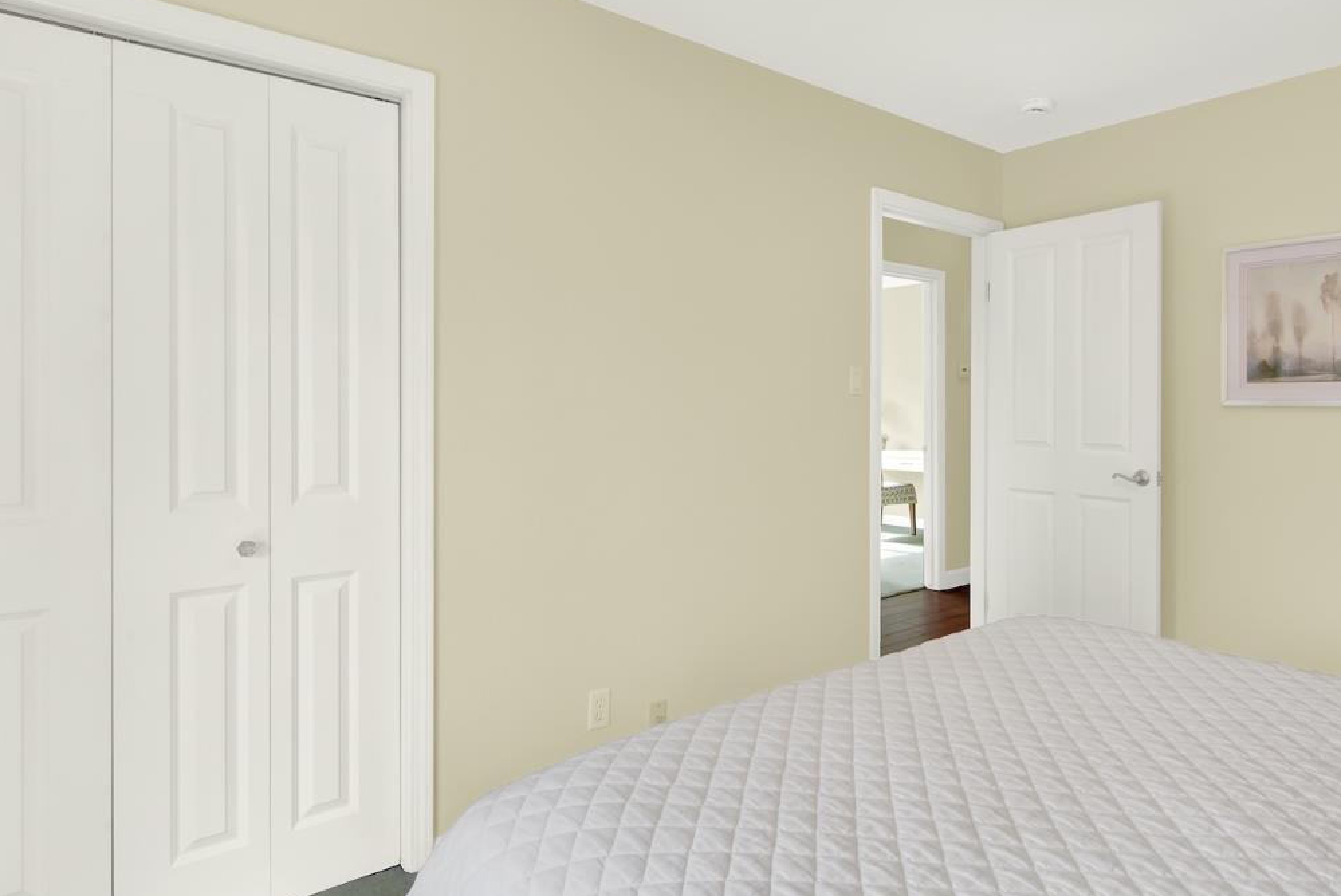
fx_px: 783
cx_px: 766
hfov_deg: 80.7
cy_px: 427
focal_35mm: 21
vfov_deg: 59.5
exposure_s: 1/5
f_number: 14
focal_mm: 14
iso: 100
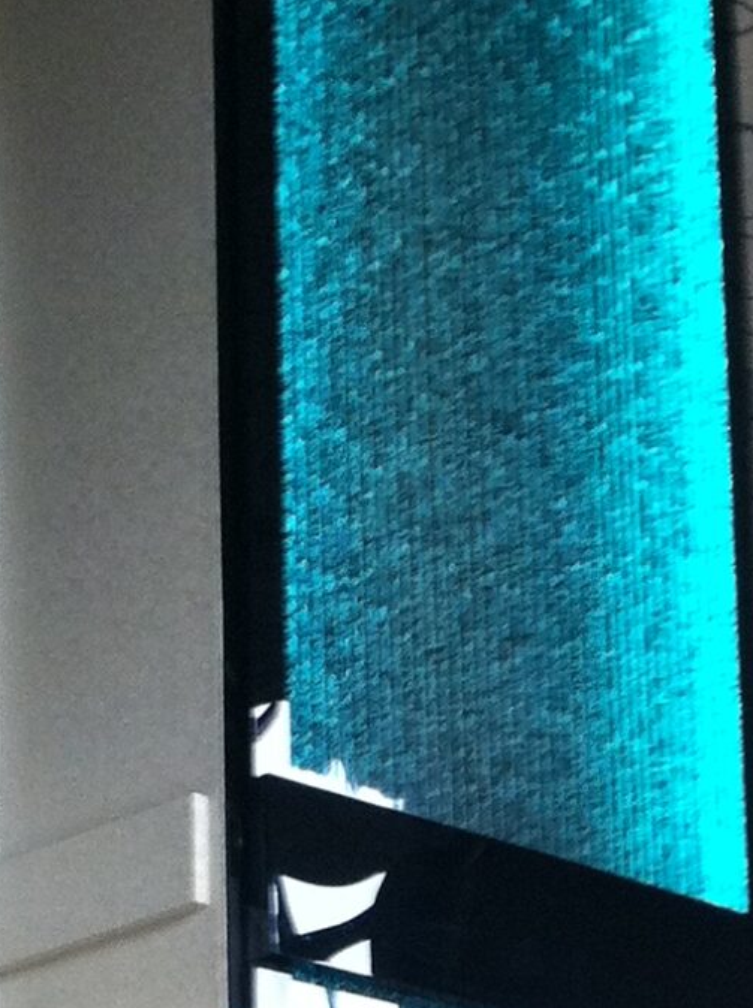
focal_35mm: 133
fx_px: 3870
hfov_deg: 11.1
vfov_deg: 14.4
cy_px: 1164
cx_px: 466
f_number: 2.8
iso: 125
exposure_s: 1/15
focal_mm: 3.85
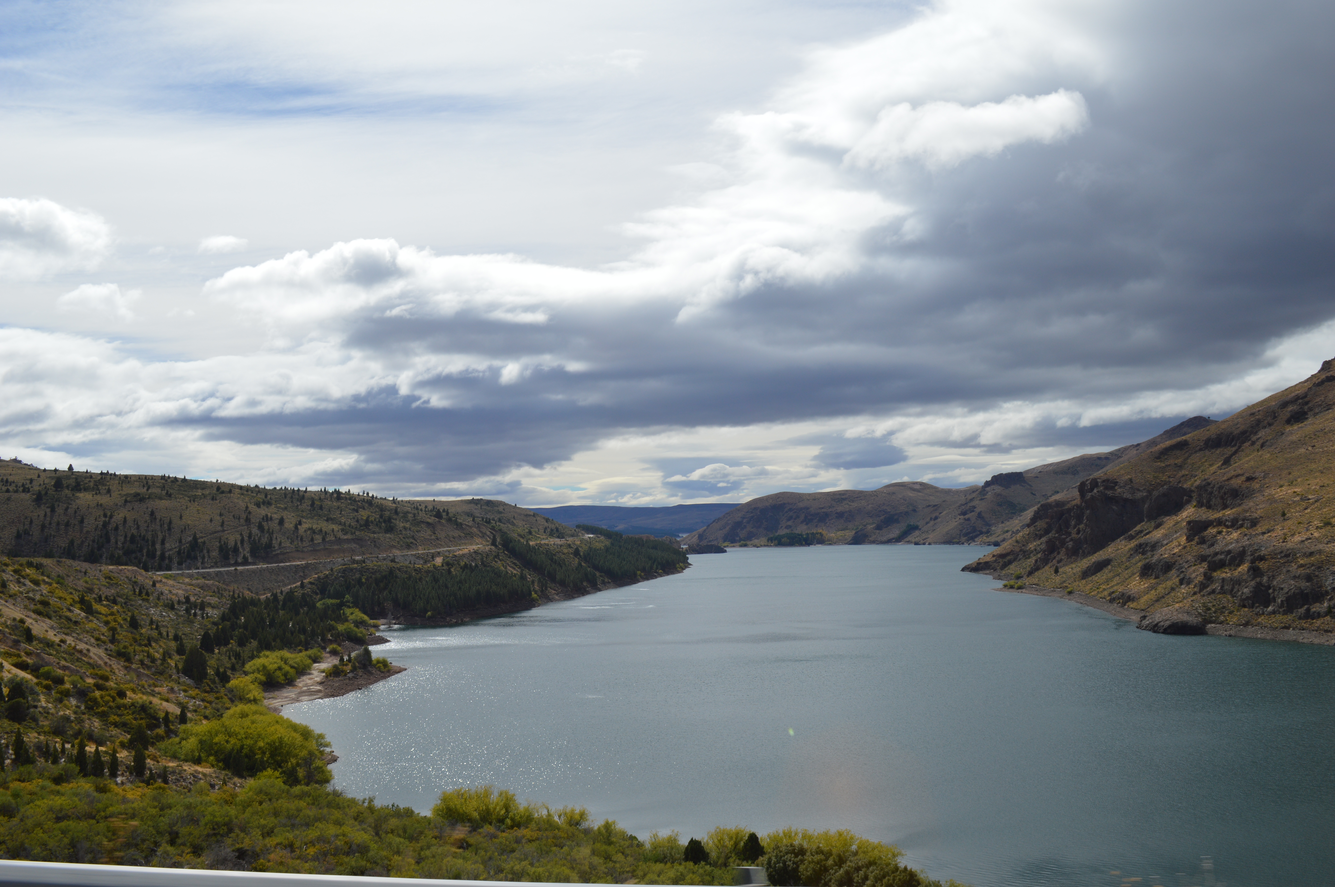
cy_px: 444
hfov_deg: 57.3
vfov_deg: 39.9
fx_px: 1223
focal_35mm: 33
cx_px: 668
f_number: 10
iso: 100
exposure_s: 1/400
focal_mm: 22
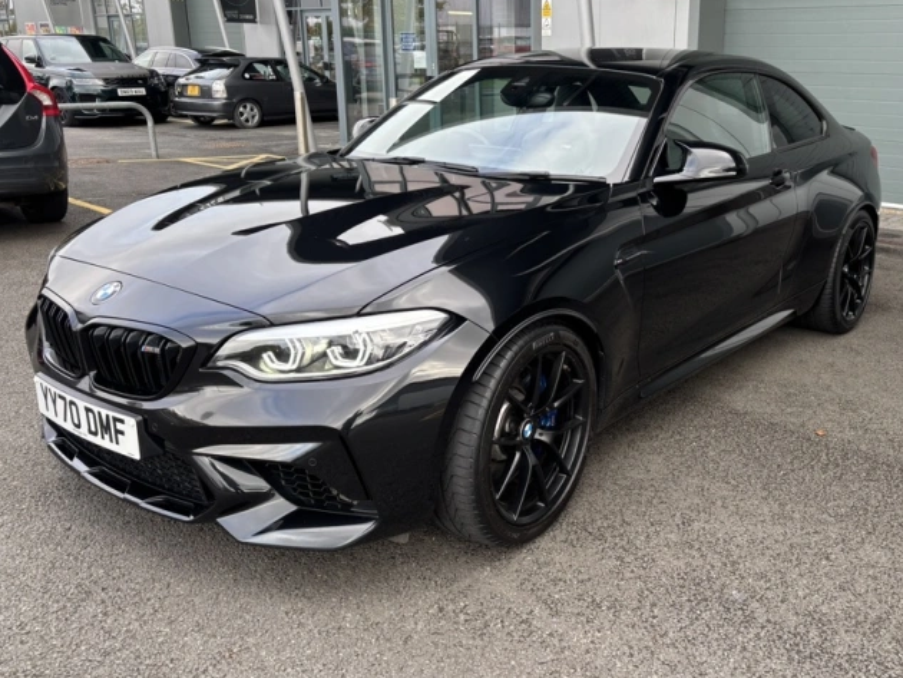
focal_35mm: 33
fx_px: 861
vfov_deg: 42.9
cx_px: 572
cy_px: 311
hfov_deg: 54.6
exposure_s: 1/121
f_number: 1.6
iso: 32
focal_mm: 5.96
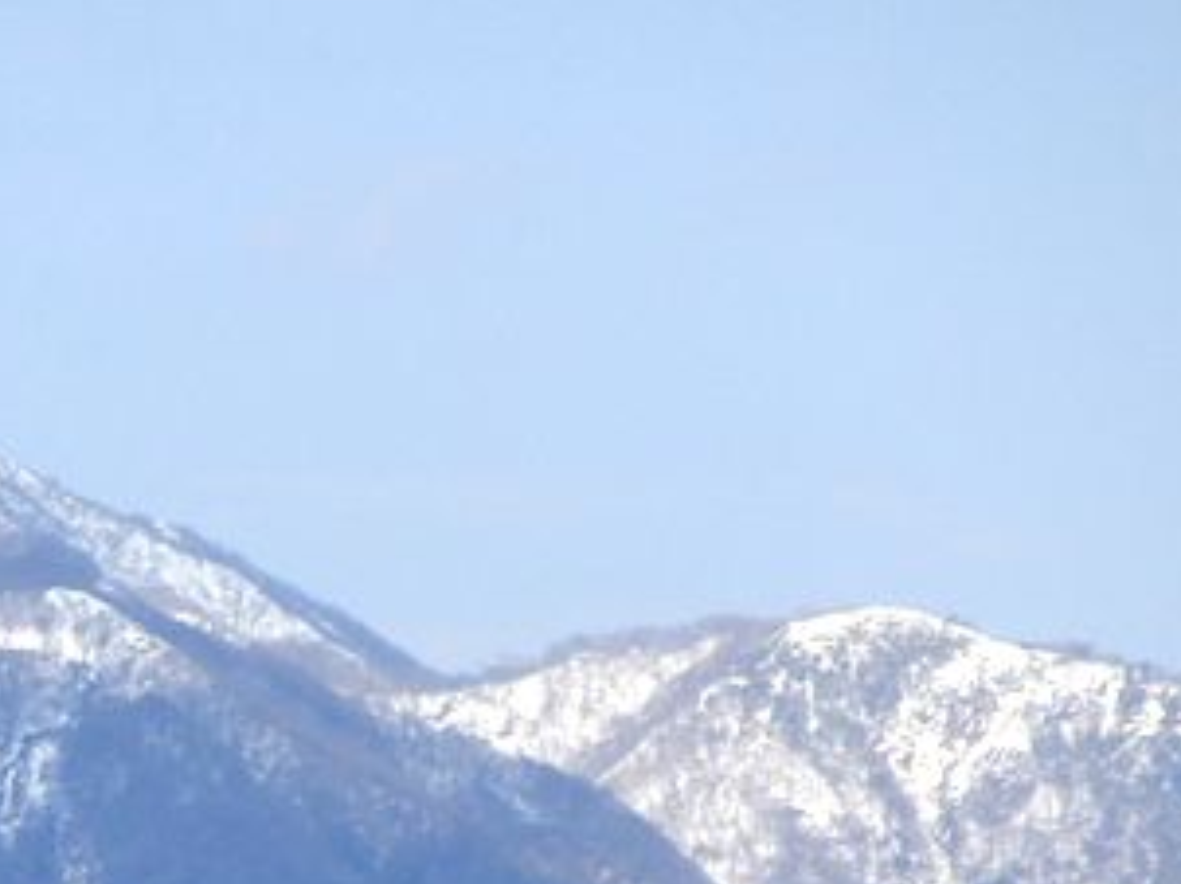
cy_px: 982
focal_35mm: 795
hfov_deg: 2.5
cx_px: 20
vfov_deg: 1.9
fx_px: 27102
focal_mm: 52.5
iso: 80
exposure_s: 1/500
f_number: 5.9
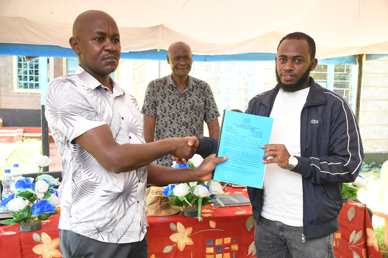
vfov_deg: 34.2
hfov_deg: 49.6
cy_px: 129
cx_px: 194
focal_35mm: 39
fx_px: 420
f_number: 5.6
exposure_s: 1/250
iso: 800
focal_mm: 26
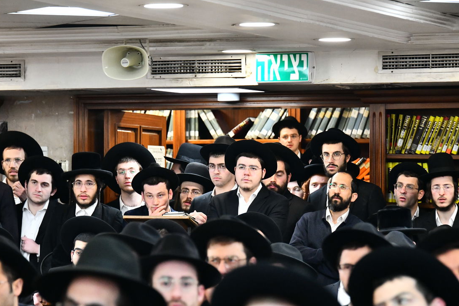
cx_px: 221
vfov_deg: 6.7
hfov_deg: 10.0
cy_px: 183
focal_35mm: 205
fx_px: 2613
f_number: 5.6
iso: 4000
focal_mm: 160
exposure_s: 1/320
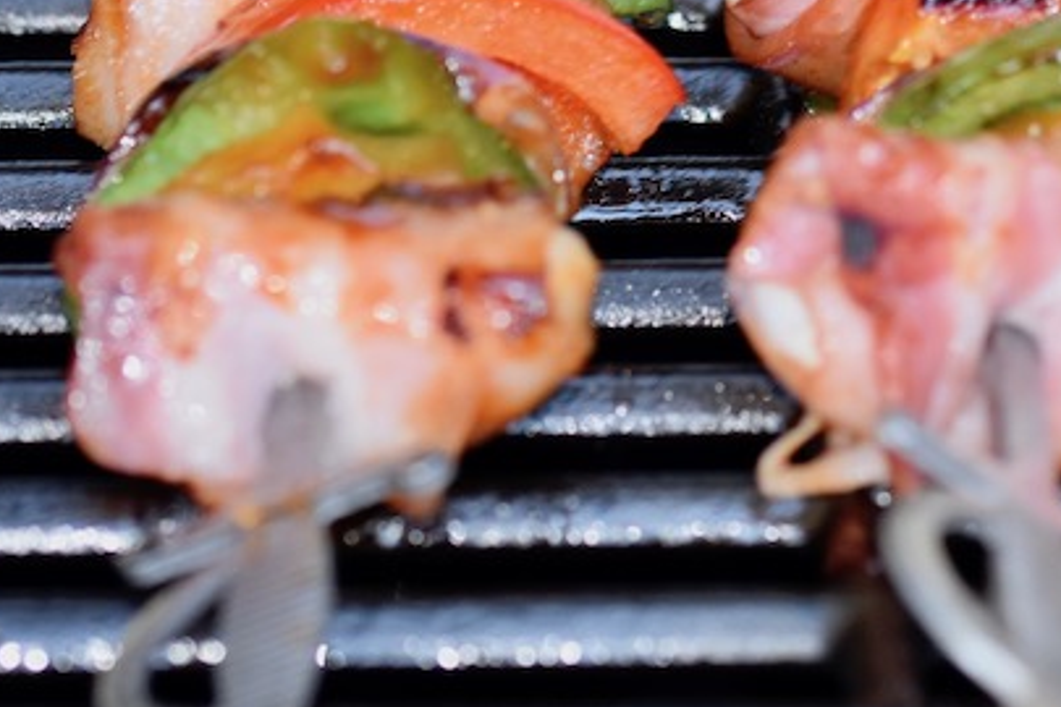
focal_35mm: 398
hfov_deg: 5.2
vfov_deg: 3.4
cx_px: 1260
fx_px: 11737
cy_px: -151
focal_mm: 105
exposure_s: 1/100
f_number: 5
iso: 800
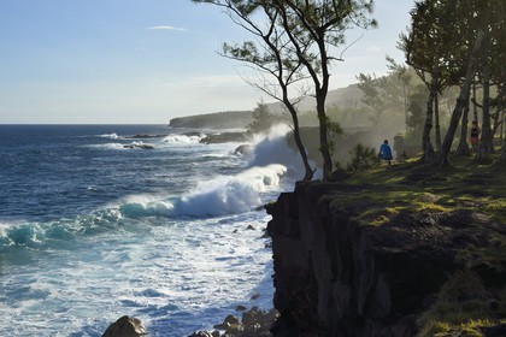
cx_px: 253
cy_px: 168
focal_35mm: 48
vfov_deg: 28.1
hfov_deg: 41.1
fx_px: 675
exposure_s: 1/250
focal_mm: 48
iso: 200
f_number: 11
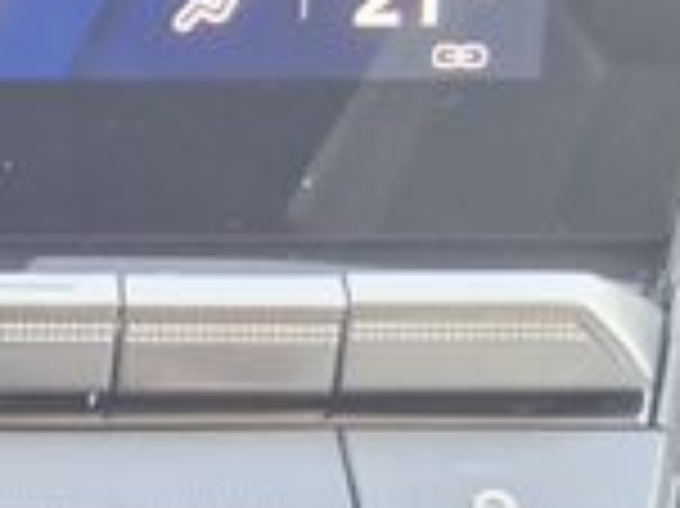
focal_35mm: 130
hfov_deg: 13.9
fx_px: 2552
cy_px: 919
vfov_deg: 10.7
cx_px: -455
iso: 250
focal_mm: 5.54
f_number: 1.8
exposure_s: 1/50
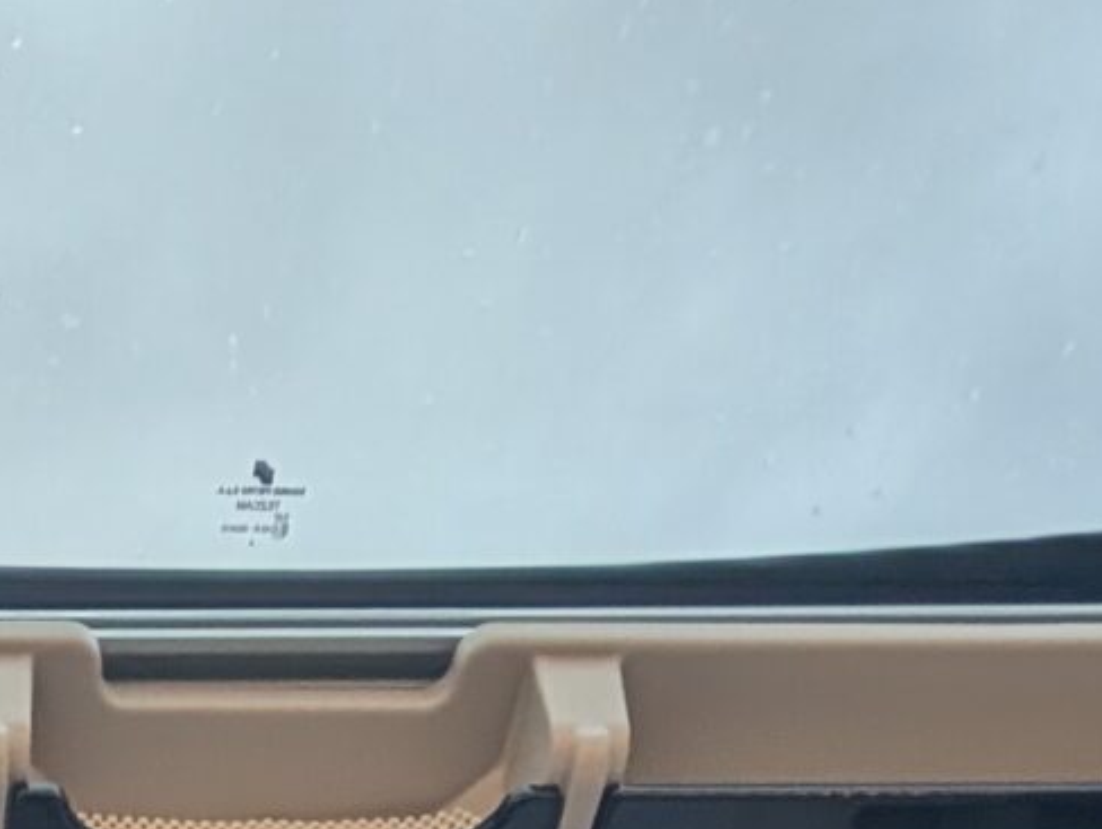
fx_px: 2008
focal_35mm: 63
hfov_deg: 27.9
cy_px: 2130
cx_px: -115
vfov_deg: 13.7
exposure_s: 1/115
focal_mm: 2.02
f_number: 1.7
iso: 62
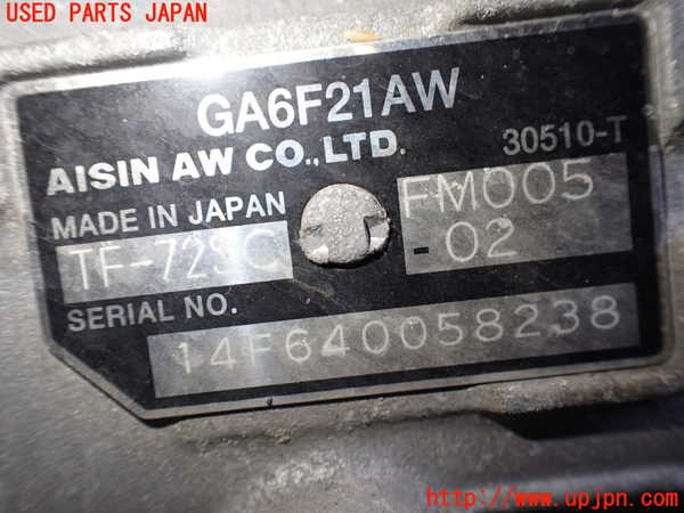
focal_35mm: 30
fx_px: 593
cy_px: 256
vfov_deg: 46.8
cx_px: 342
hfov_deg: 60.0
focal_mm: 5.4
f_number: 2.3
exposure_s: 1/125
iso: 200
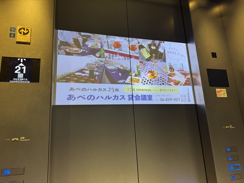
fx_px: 169
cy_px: 92
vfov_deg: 56.8
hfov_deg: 71.6
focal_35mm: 24
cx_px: 122
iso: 200
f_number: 1.78
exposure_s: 1/60
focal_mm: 6.76
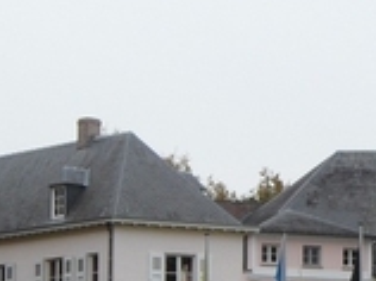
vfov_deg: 9.6
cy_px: 343
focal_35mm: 152
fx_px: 1649
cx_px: 371
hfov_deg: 12.9
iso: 100
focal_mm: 6.5
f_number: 3.6
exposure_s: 1/125
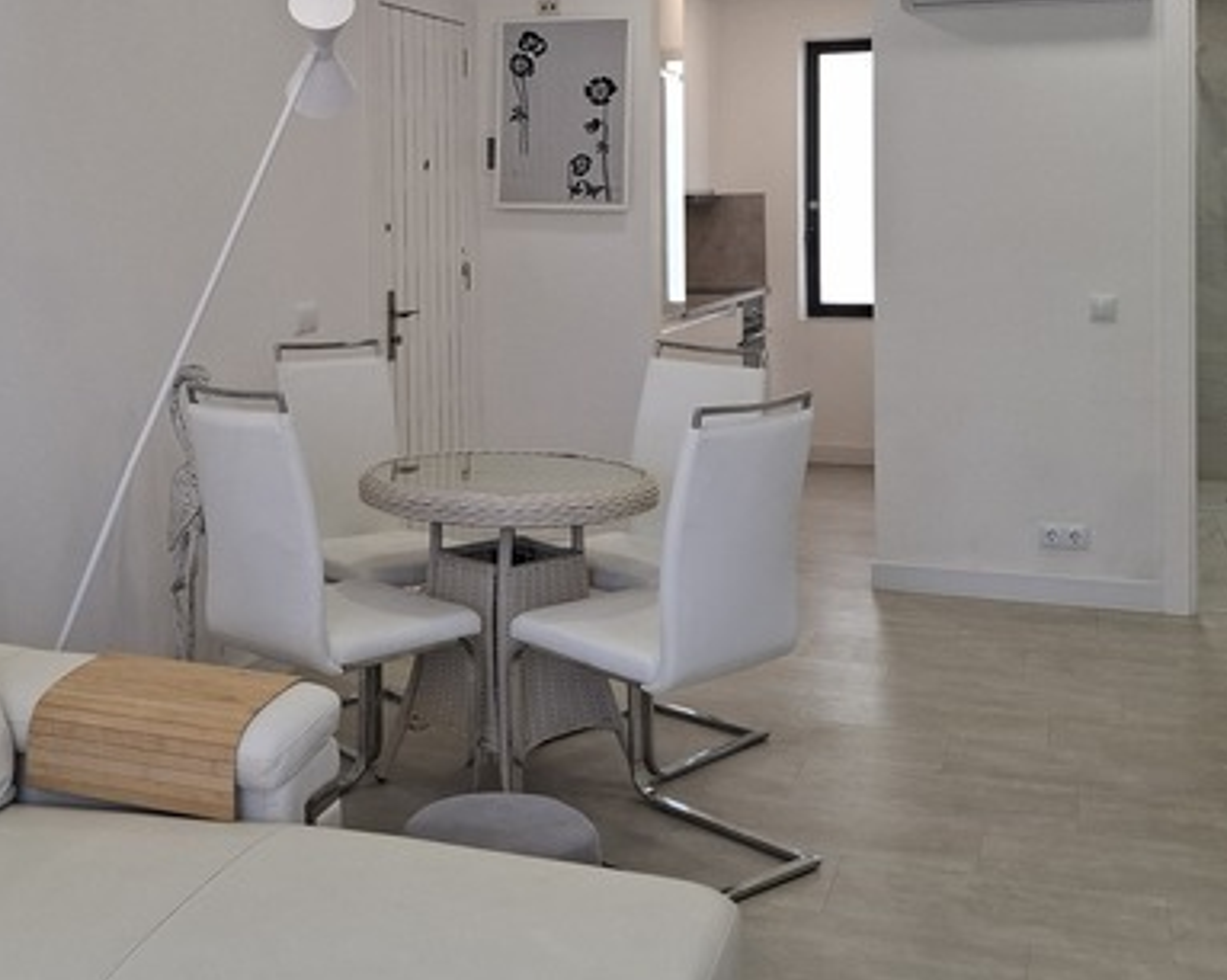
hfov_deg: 41.1
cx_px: 349
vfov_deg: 33.3
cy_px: 224
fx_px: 1597
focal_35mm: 44
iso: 50
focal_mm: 5.54
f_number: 1.8
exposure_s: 1/116
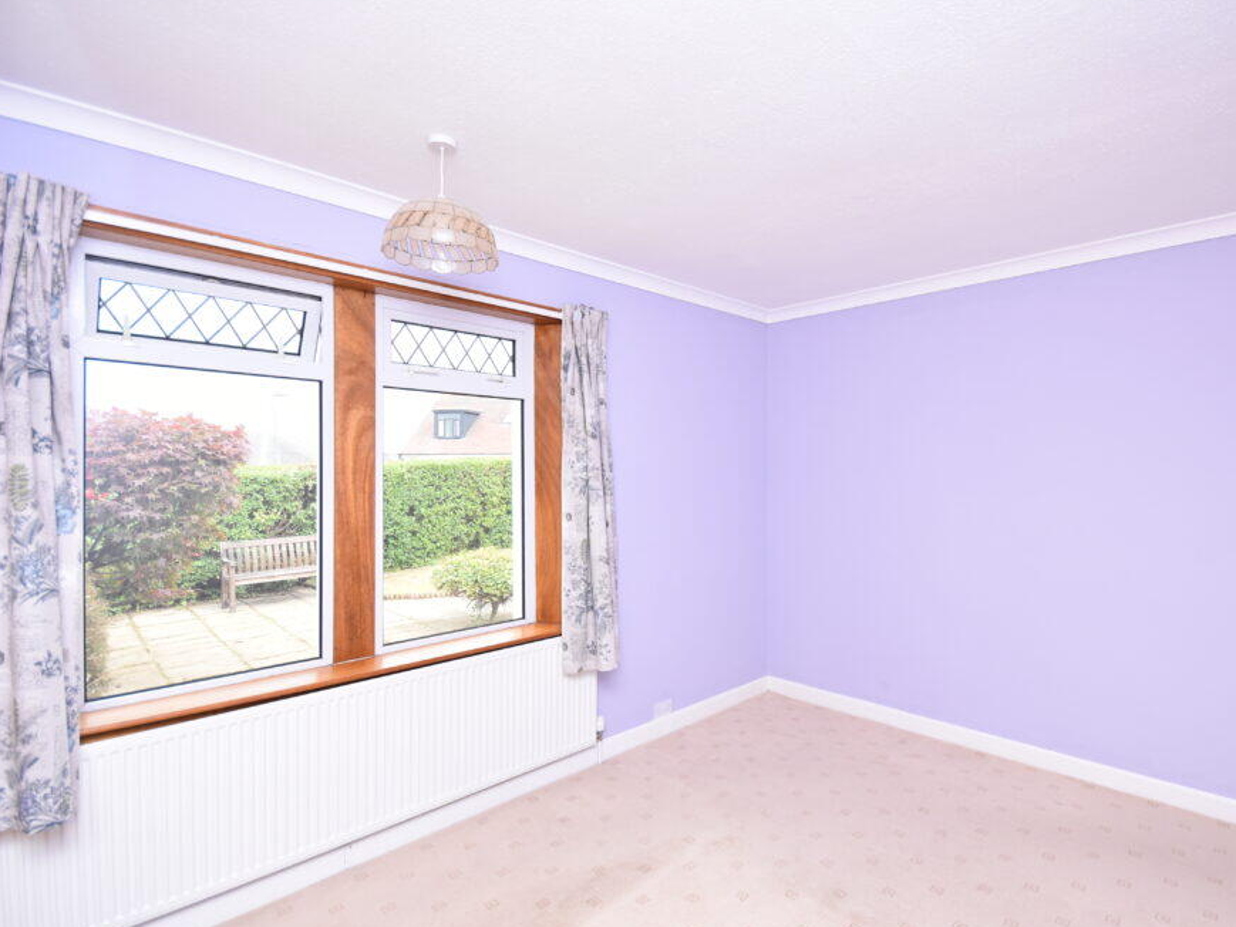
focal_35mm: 17
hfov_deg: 90.6
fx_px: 607
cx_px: 693
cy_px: 464
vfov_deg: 74.7
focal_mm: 10
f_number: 6.3
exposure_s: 1/160
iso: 400
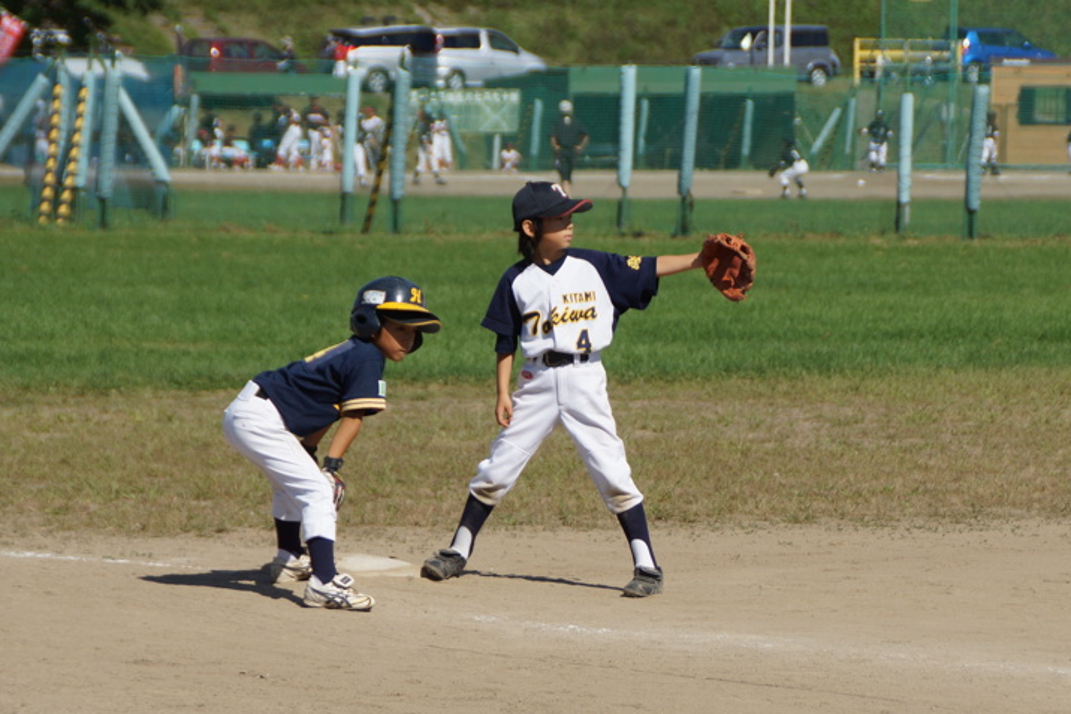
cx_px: 667
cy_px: 425
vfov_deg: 4.9
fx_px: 8298
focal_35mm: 279
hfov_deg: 7.4
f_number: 5.6
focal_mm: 130
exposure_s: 1/800
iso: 100
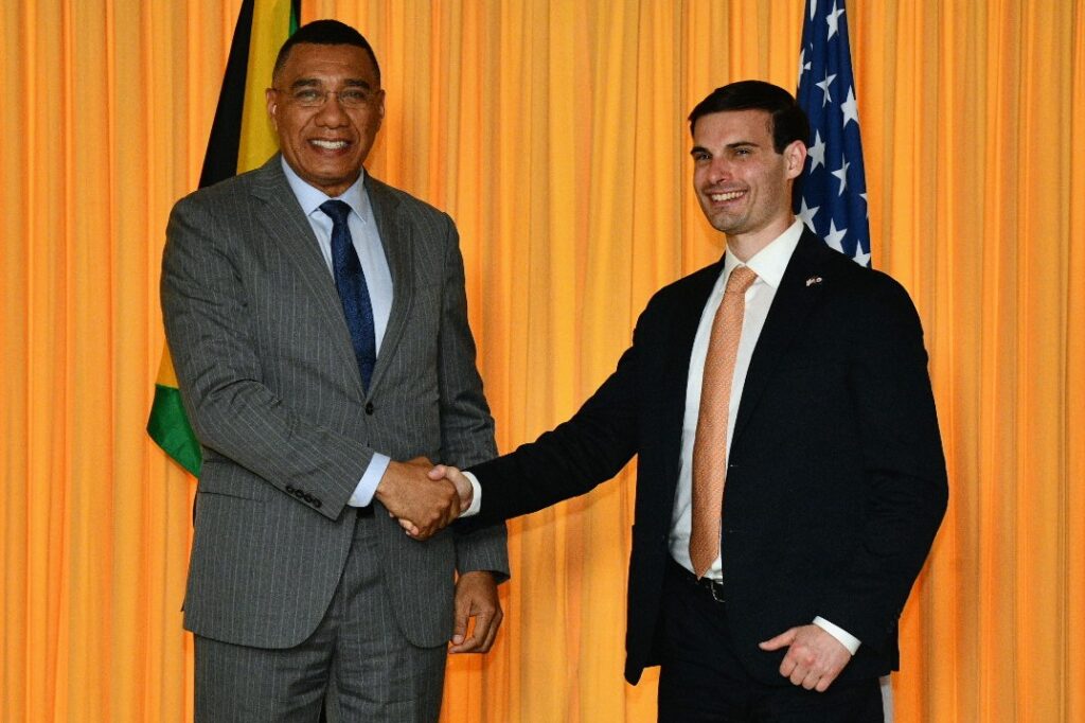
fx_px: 2561
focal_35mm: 85
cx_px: 542
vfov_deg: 16.1
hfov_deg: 23.9
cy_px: 362
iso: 2500
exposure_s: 1/160
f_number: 8
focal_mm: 85
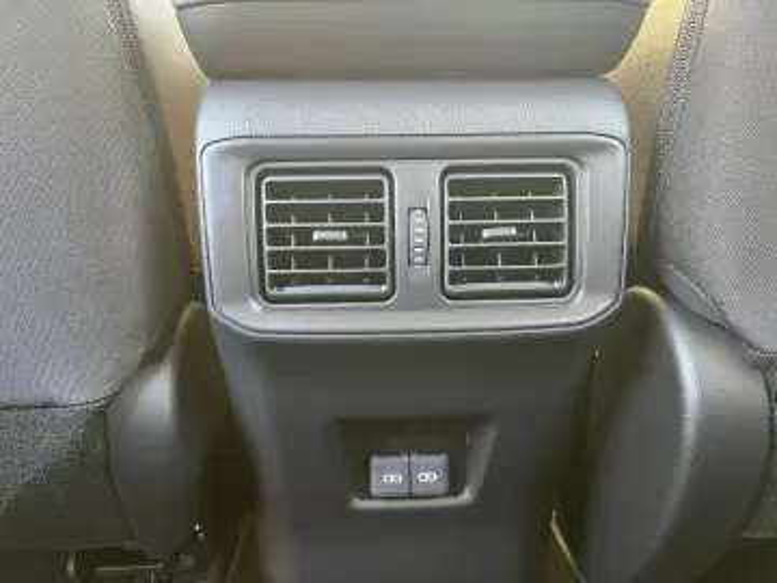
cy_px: 292
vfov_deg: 53.1
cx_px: 388
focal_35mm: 26
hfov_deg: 67.3
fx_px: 584
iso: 500
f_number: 1.5
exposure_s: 1/60
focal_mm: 5.7
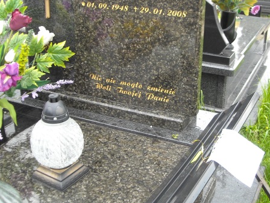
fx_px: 390
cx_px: 149
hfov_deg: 38.1
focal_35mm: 50
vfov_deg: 29.0
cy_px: 71
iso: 64
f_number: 2.8
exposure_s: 1/148
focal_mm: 5.7
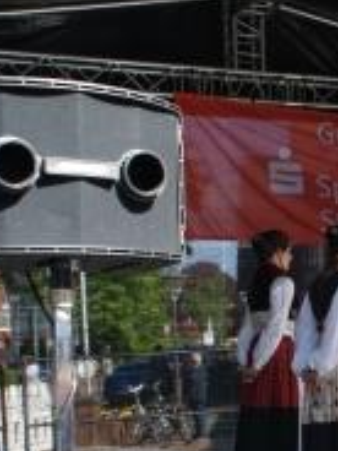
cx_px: 512
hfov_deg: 17.2
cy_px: 338
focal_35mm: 77
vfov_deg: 25.0
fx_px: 1002
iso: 100
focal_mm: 22
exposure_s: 1/60
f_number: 7.1
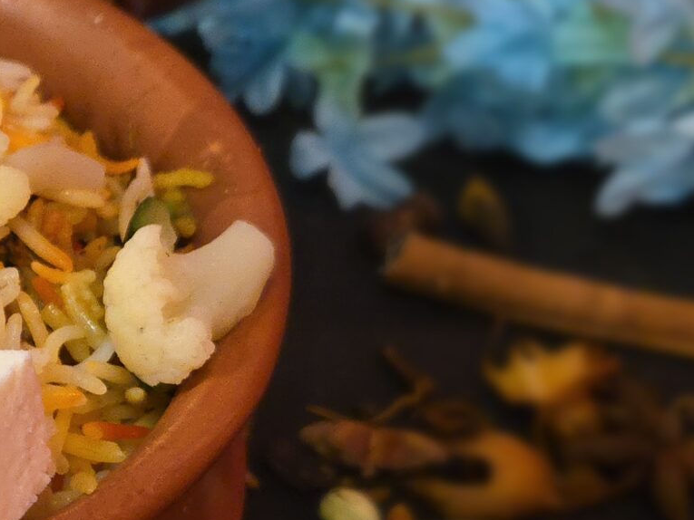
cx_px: -249
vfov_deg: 19.0
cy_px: 416
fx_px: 1544
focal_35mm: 77
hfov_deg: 22.3
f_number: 1.8
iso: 400
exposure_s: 1/30
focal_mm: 5.4
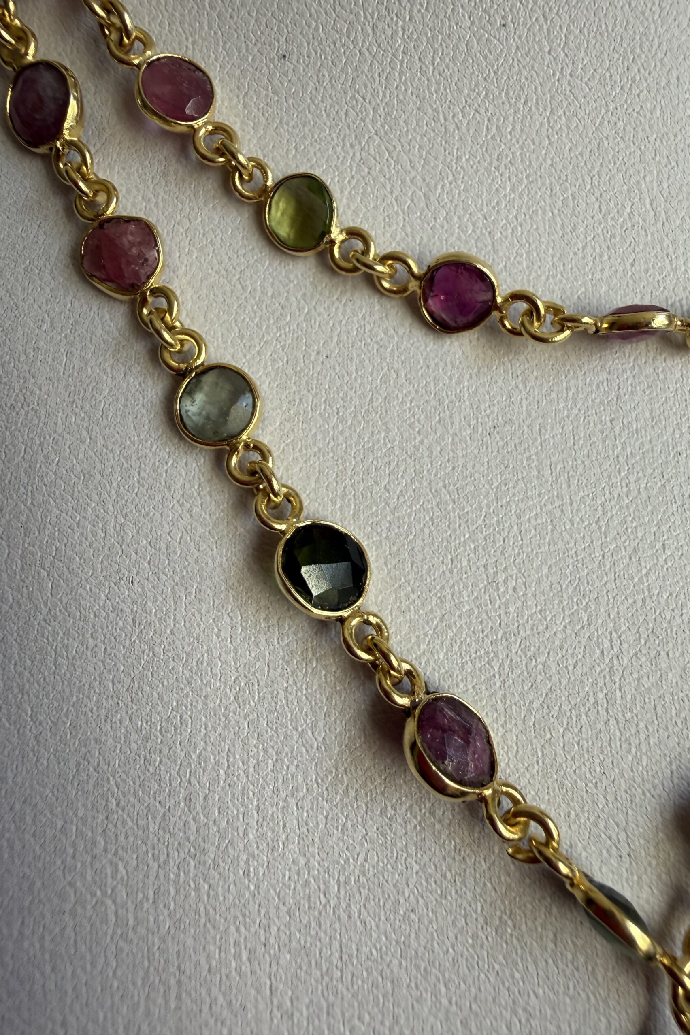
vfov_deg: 71.5
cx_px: 373
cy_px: 518
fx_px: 719
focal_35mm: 25
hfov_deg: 51.2
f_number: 2.2
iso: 40
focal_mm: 2.22
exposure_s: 1/105
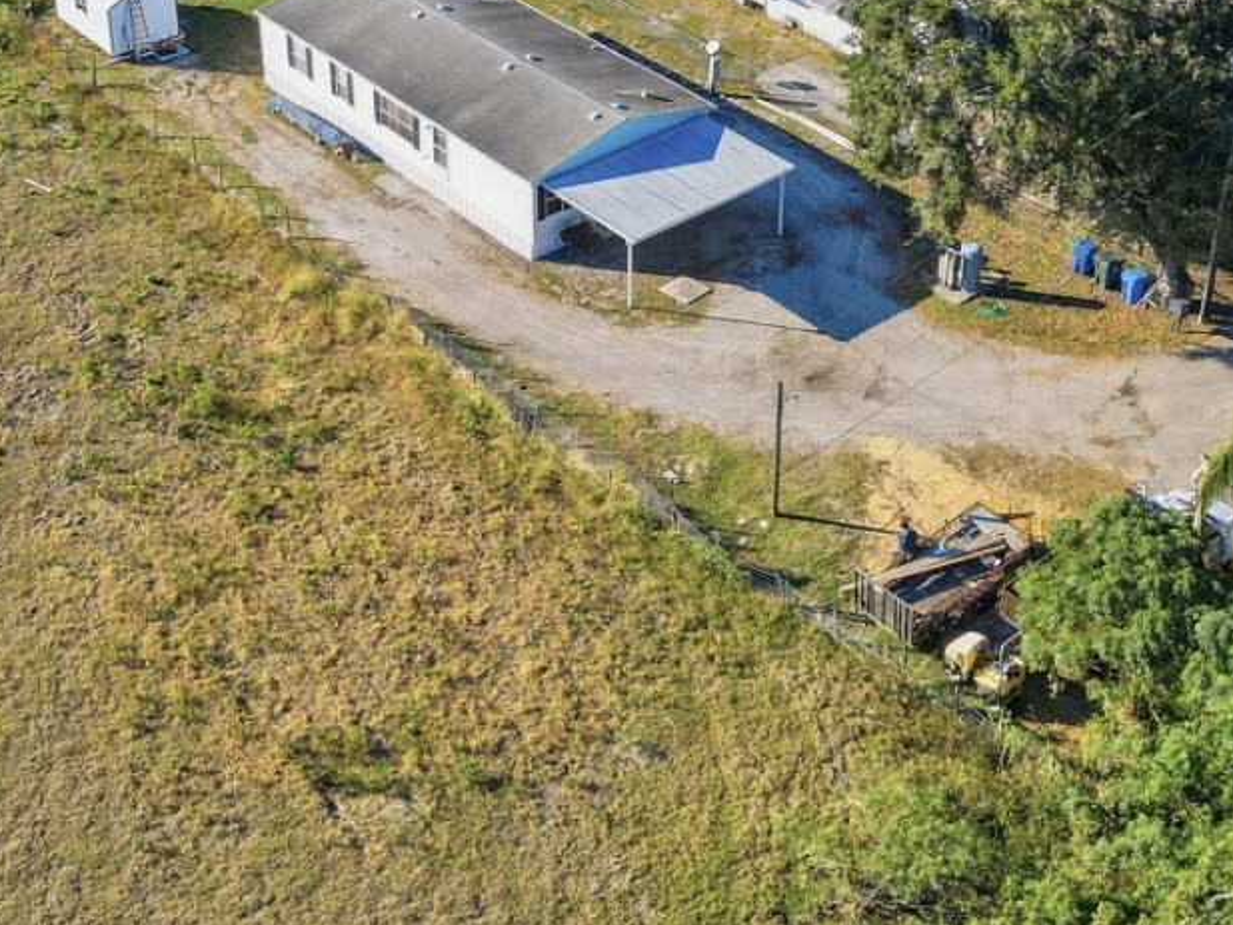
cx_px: 530
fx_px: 1995
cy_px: 30
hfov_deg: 34.3
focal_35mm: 56
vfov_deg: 25.0
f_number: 1.7
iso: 150
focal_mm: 6.7
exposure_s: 1/3200
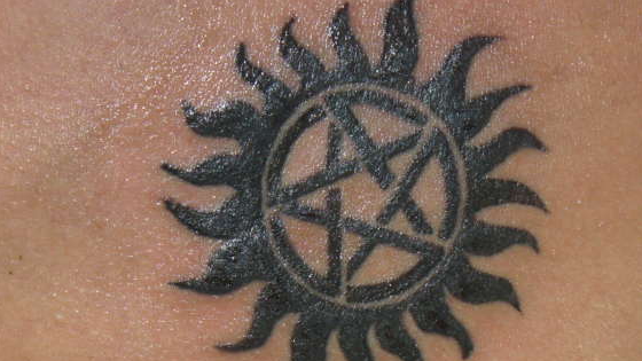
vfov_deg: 9.7
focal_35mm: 125
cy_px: 202
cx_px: 303
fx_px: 2128
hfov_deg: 17.2
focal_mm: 12.8
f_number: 3.3
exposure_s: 1/30
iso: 100
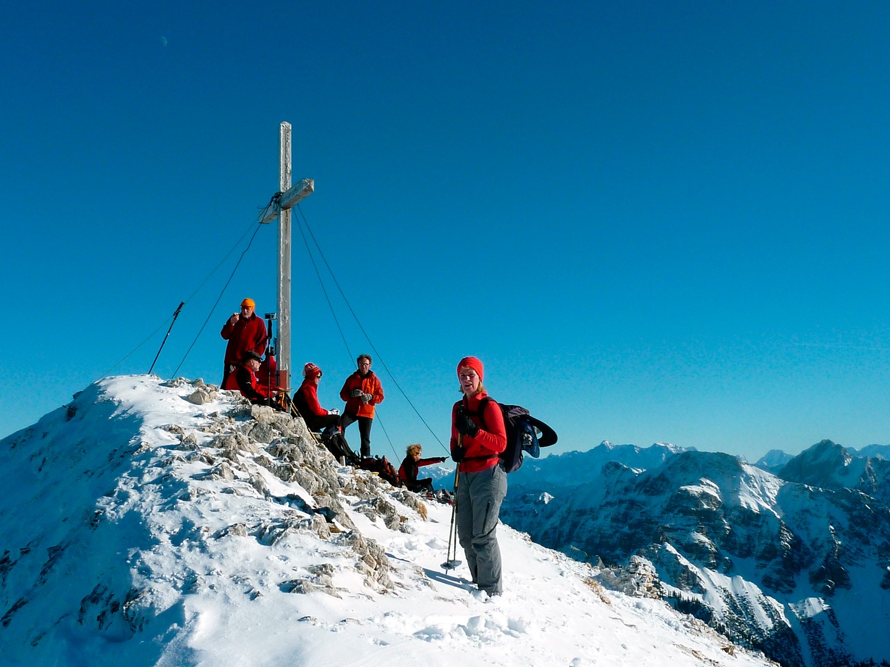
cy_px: 334
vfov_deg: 35.1
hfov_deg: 45.8
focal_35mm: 41
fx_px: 1054
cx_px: 445
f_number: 5.6
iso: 80
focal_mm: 4.7
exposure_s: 1/640
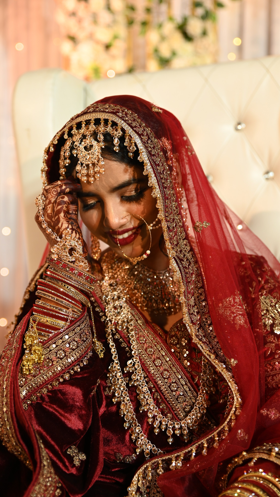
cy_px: 246
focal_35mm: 53
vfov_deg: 39.2
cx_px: 120
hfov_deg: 22.6
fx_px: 699
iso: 320
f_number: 2.8
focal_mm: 50
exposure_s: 1/125
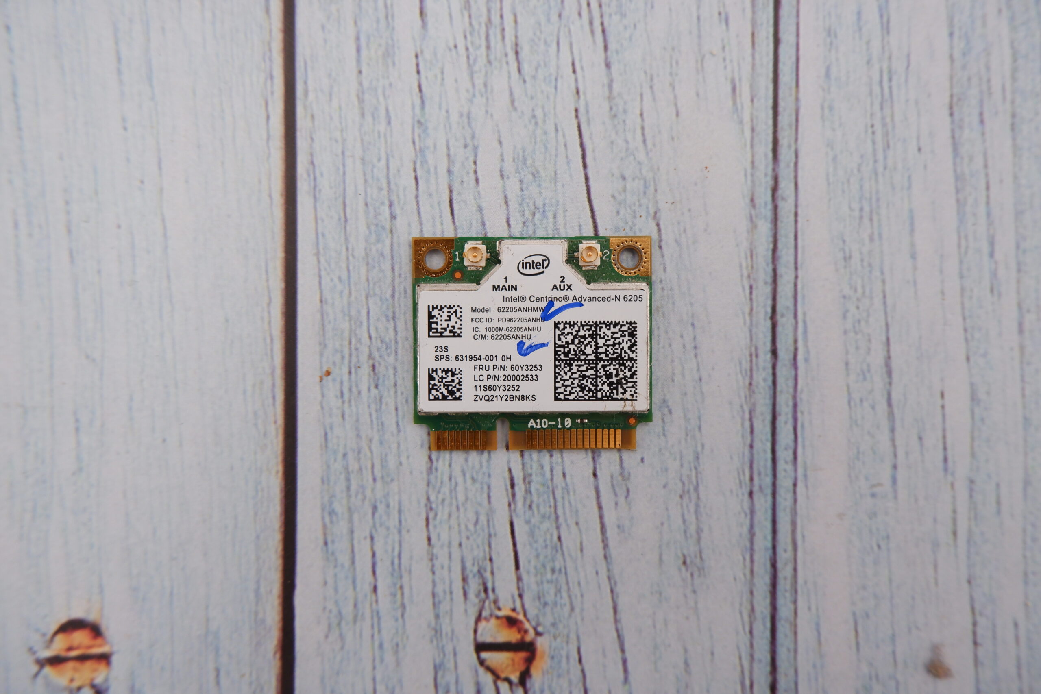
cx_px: 520
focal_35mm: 24
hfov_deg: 73.7
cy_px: 347
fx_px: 694
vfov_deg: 53.1
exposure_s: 1/280
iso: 800
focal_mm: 16.1
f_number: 5.6
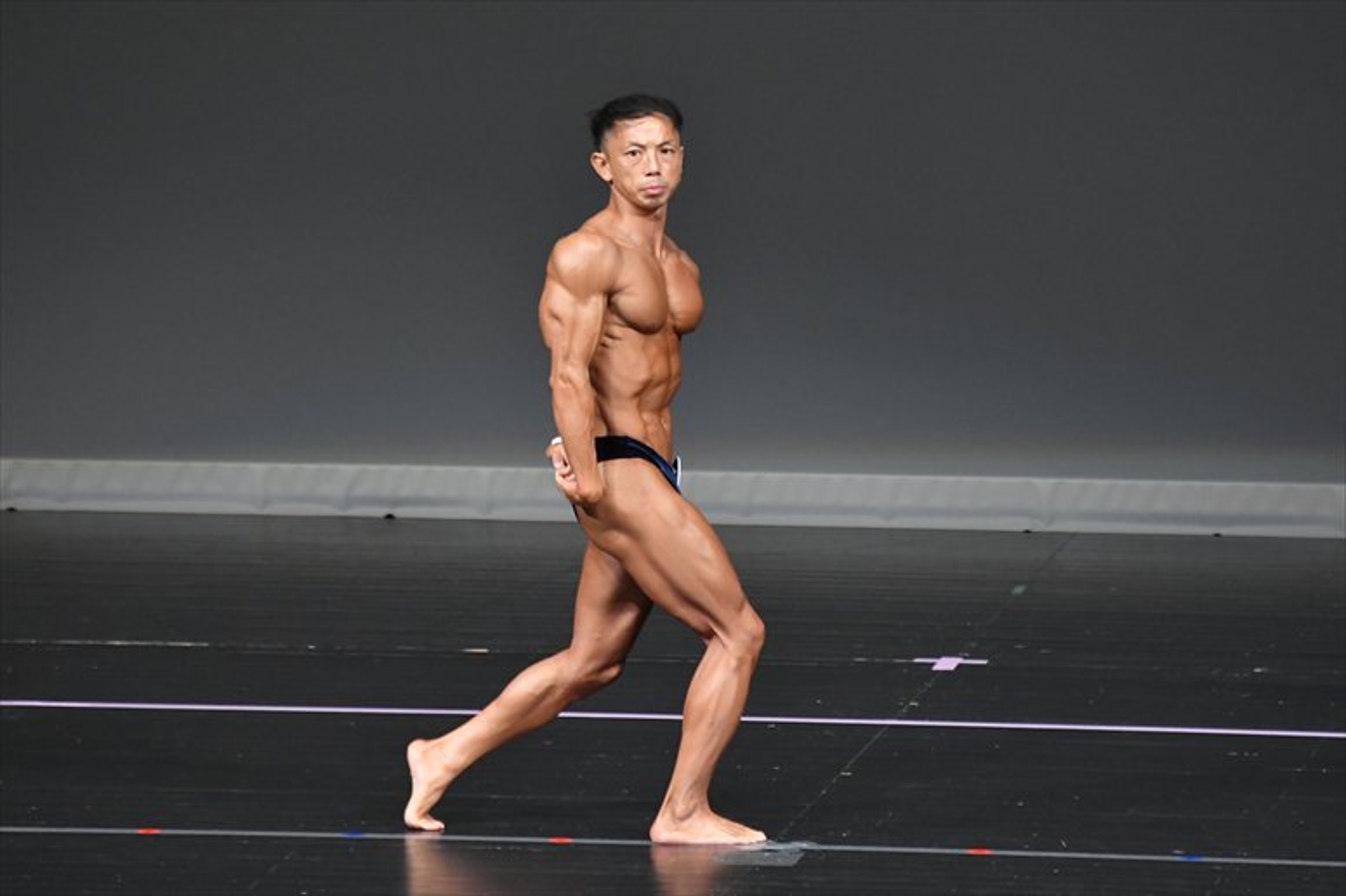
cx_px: 673
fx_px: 14014
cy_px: 448
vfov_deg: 3.7
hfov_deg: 5.5
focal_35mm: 375
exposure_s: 1/400
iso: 4000
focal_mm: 250
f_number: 5.6
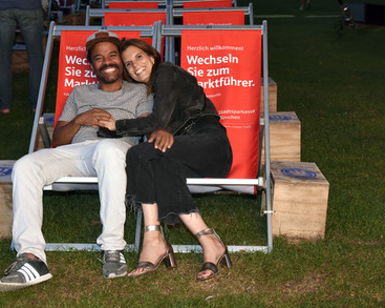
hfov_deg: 31.4
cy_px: 152
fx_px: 683
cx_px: 158
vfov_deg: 25.4
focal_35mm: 60
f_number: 6.3
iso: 1600
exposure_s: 1/80
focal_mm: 52
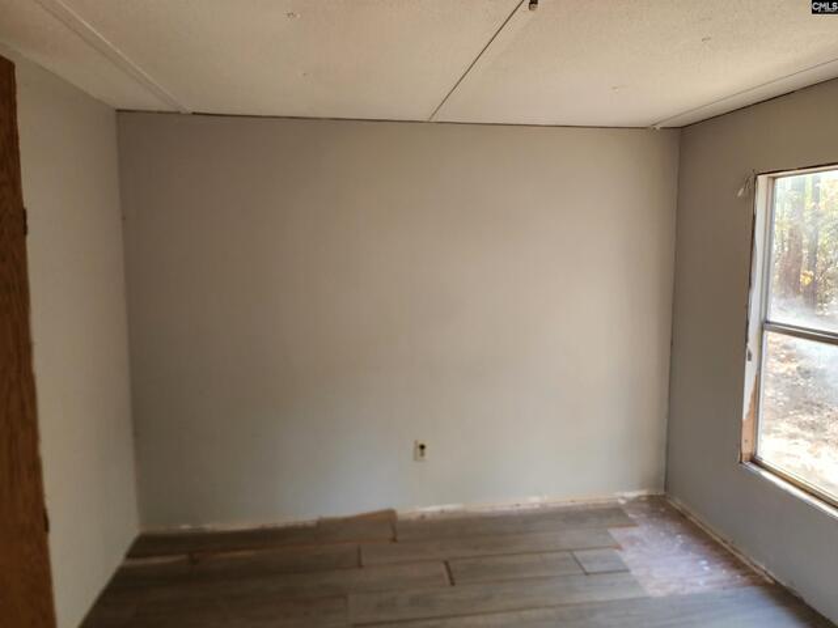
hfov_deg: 73.9
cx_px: 419
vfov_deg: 58.9
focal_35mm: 23
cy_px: 314
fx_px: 557
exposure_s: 1/120
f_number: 1.8
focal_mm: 6.4
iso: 500
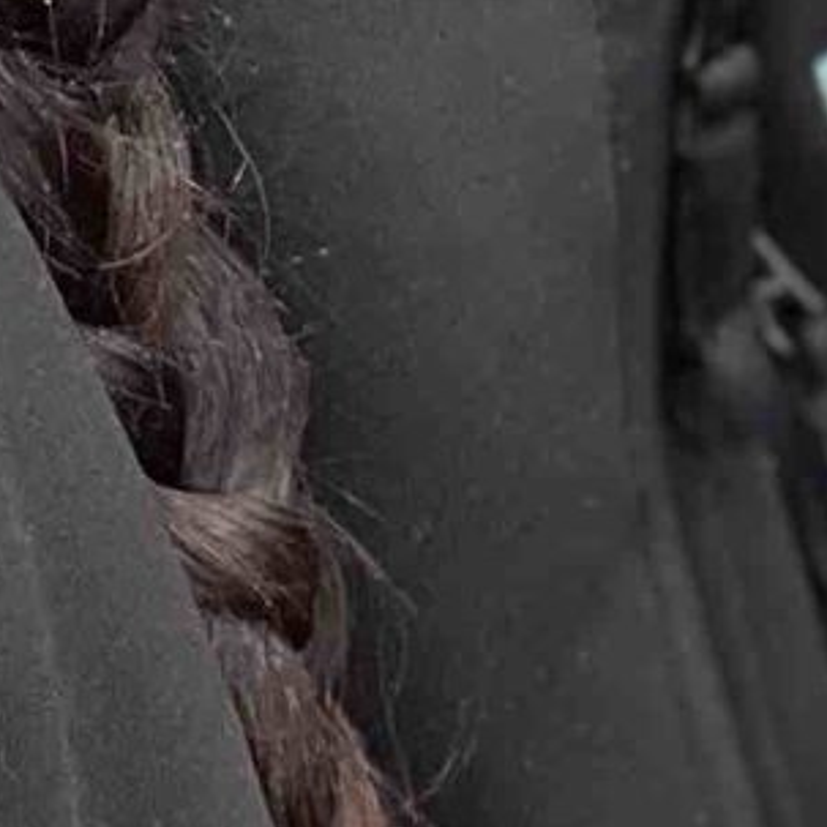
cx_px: 1225
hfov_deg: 9.5
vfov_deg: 9.1
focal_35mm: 179
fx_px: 4838
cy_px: -942
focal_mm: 2.71
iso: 64
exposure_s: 1/121
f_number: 2.2
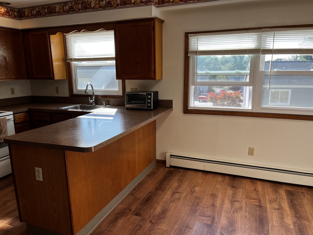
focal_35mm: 26
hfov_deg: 67.3
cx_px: 156
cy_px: 118
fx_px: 235
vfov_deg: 53.1
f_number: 1.6
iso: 40
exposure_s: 1/226
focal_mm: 5.1
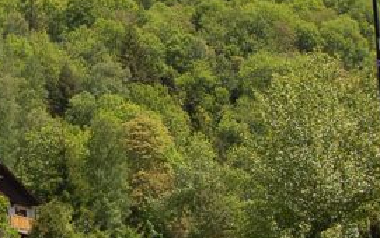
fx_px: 871
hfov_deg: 22.5
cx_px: -88
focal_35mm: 84
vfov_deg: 15.3
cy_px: 238
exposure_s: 1/250
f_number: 8
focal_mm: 18
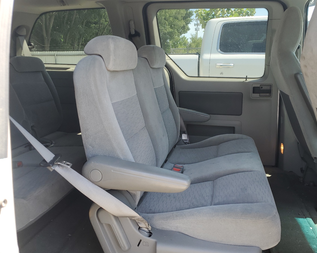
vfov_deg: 48.5
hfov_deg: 58.5
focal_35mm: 30
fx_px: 281
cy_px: 131
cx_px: 182
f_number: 1.5
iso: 50
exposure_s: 1/270
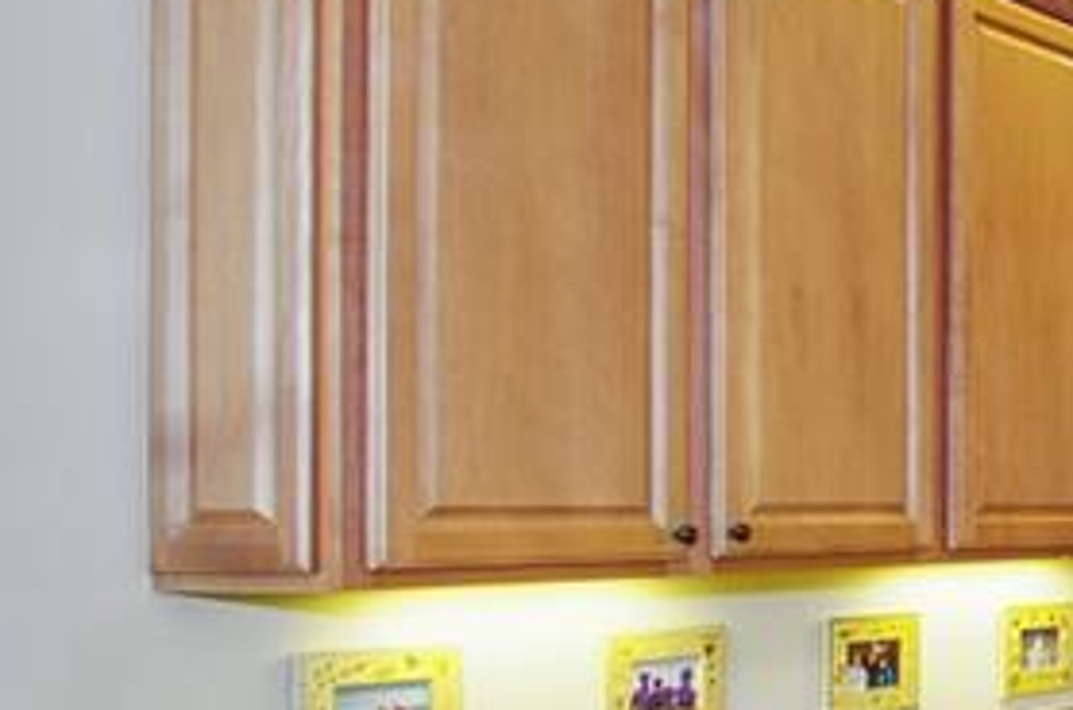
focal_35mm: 59
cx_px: 1945
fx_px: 1755
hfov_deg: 21.5
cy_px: 446
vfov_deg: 22.8
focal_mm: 10.63
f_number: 8
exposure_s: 1/3.33
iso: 200
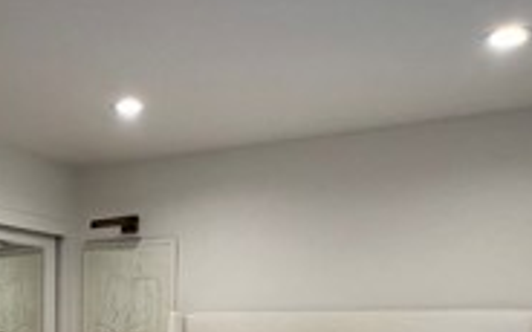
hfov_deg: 40.0
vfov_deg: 24.5
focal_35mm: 48
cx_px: 101
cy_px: 393
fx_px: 696
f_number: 1.8
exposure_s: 1/120
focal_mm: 1.57
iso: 160
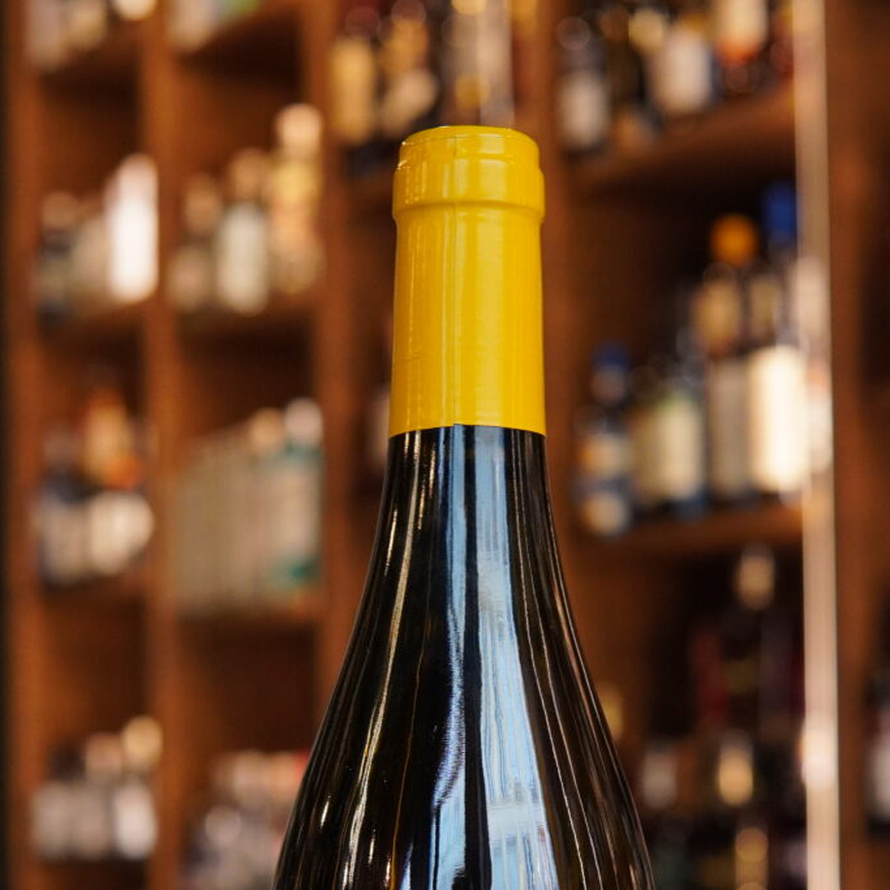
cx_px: 459
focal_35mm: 84
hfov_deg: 20.6
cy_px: 891
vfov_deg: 20.0
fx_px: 2443
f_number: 4
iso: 1600
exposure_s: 1/160
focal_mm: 30
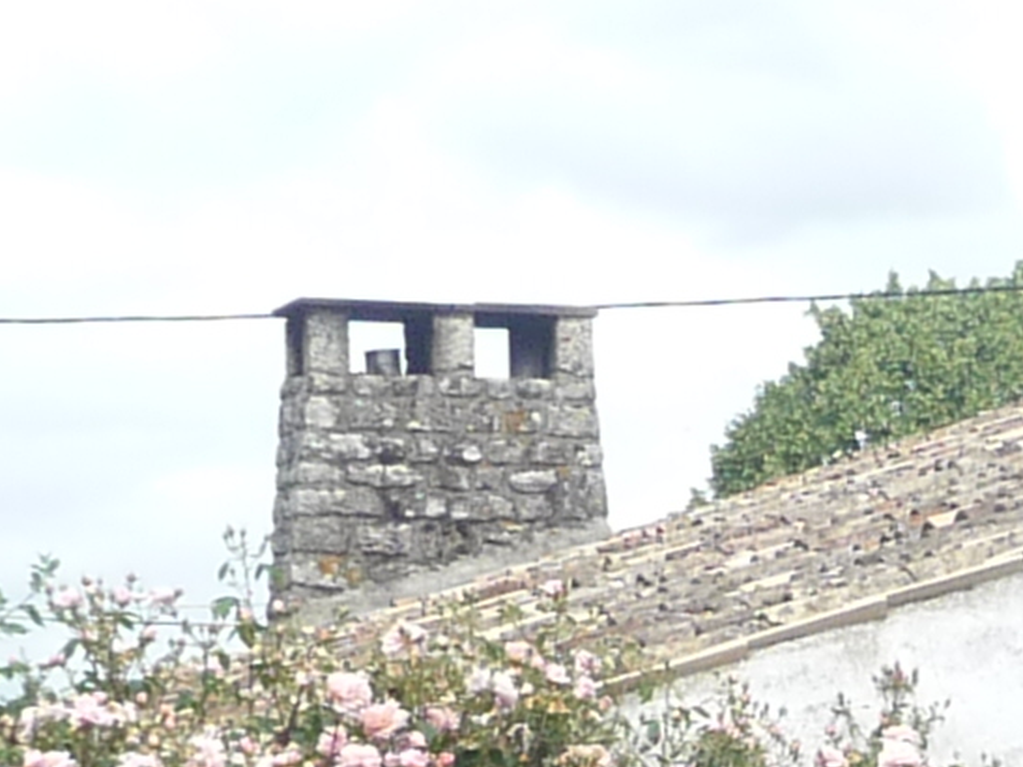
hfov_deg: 10.8
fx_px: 5230
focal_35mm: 177
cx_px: 1448
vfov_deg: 8.1
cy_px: 1293
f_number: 3.3
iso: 100
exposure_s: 1/640
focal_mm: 4.7
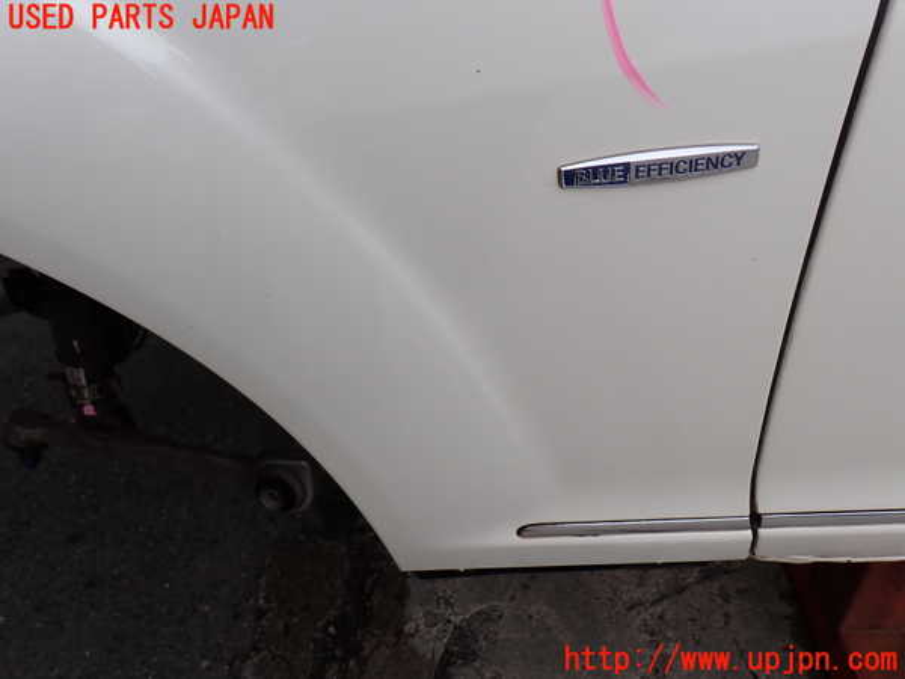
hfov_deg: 60.0
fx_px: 784
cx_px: 452
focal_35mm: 30
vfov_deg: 46.8
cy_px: 340
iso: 100
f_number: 3.2
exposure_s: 1/640
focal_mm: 5.4
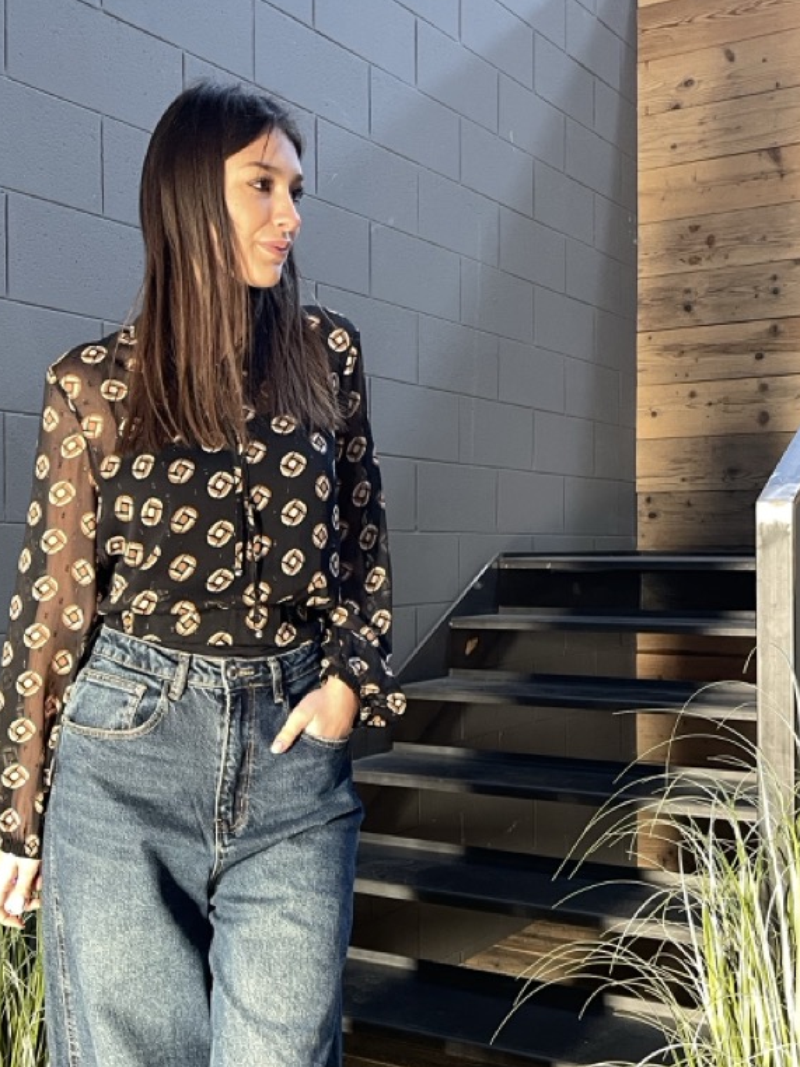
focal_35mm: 42
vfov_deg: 44.8
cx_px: 294
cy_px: 556
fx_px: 1295
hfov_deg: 34.1
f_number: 1.6
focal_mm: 5.1
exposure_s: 1/60
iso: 250
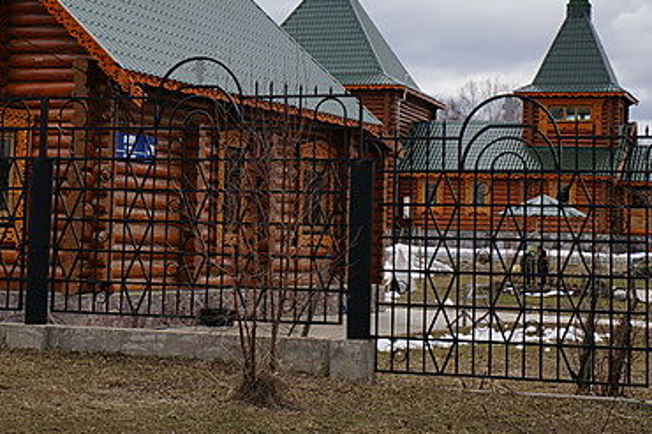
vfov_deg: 16.4
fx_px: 1502
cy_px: 123
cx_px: 291
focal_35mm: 83
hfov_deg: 24.5
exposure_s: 1/125
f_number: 13
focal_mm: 32
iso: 100
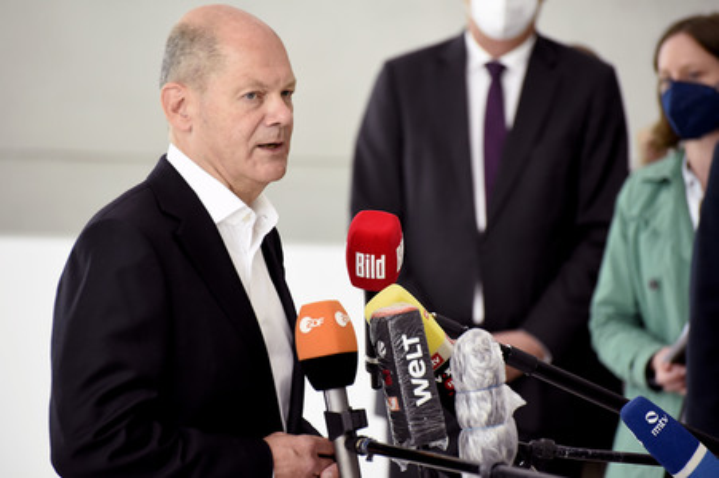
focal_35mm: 200
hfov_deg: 10.3
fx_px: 3991
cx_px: 360
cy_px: 239
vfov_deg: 6.9
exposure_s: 1/500
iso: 3200
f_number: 5.6
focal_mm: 200
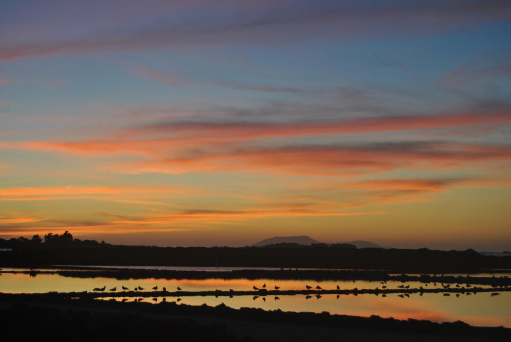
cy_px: 171
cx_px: 256
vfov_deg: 16.6
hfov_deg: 24.6
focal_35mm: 82
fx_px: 1172
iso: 200
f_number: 5.6
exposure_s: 1/40
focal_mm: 55
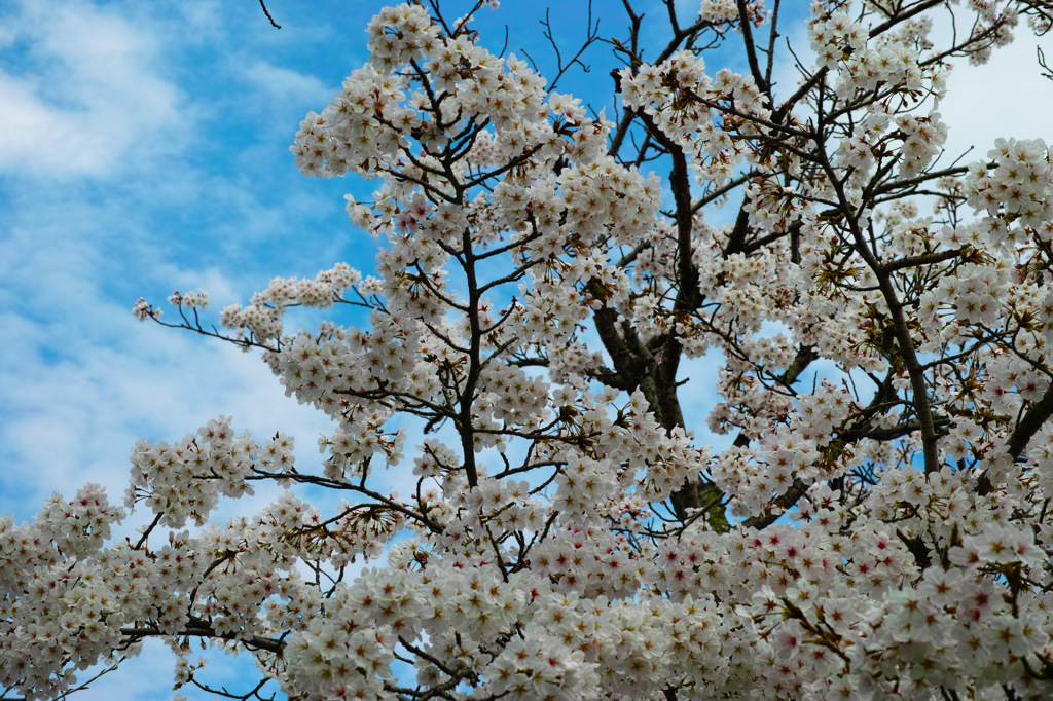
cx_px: 526
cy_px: 350
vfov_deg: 18.2
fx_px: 2193
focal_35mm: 75
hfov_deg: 27.0
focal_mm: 50
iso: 200
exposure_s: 1/640
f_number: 9
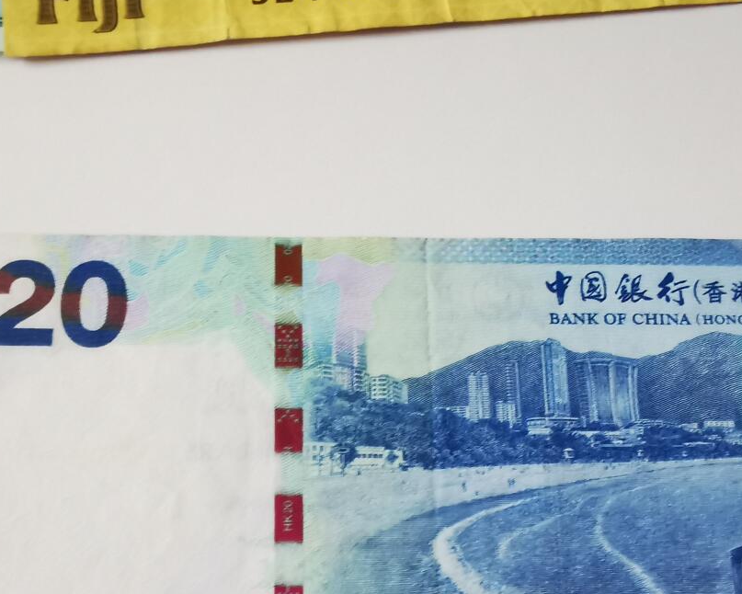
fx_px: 966
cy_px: 474
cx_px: 439
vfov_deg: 33.2
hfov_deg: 41.8
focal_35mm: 44
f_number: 2.2
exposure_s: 1/33.3
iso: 125
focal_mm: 2.35
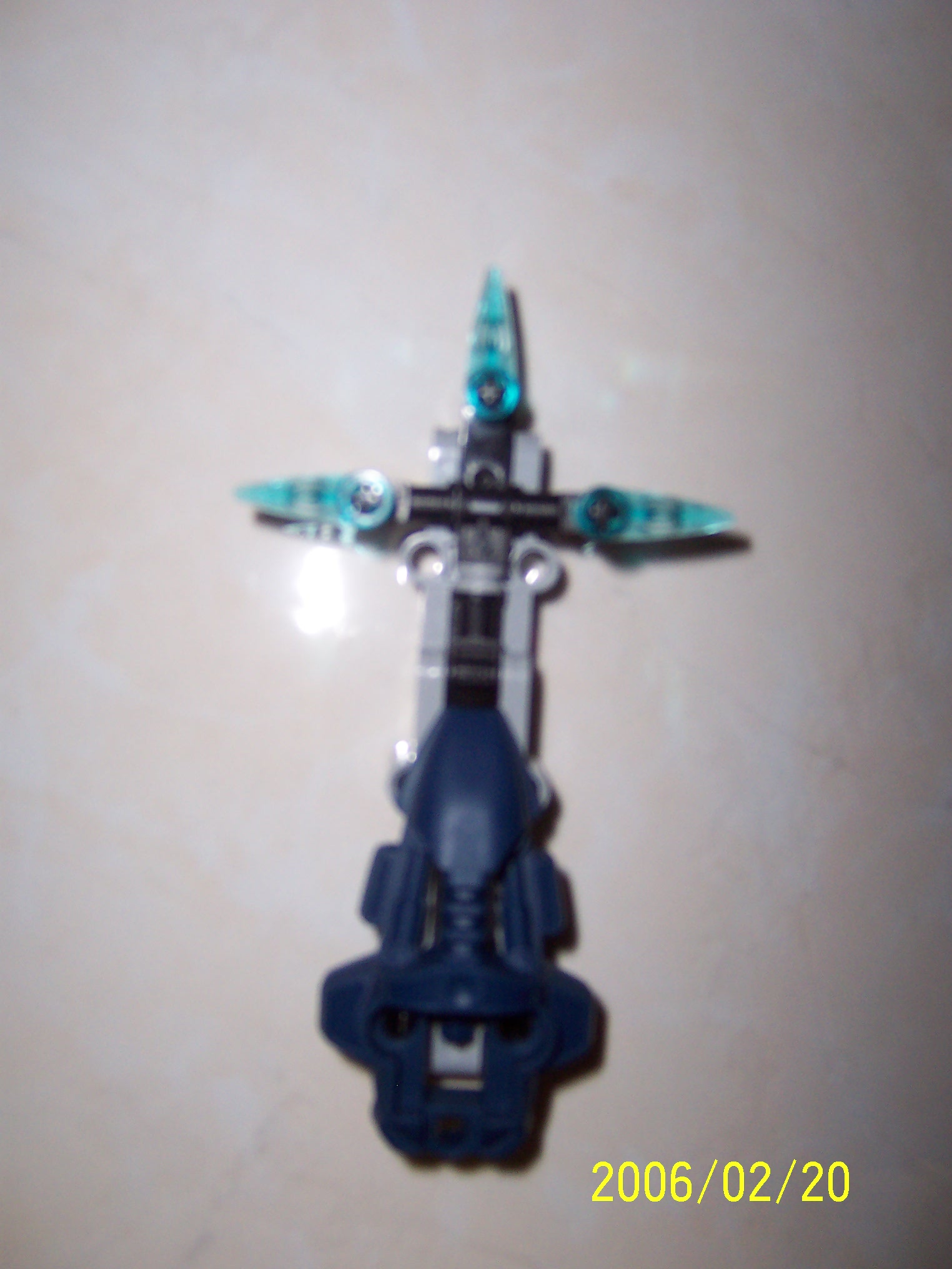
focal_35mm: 36
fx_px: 1320
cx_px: 476
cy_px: 634
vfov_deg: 51.4
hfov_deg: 39.7
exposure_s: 1/60
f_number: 2.8
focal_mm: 5.6
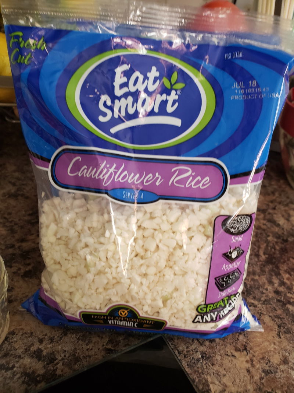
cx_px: 147
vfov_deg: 67.3
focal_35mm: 26
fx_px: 294
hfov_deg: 53.1
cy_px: 196
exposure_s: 1/40
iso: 250
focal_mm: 4.3
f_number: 2.4
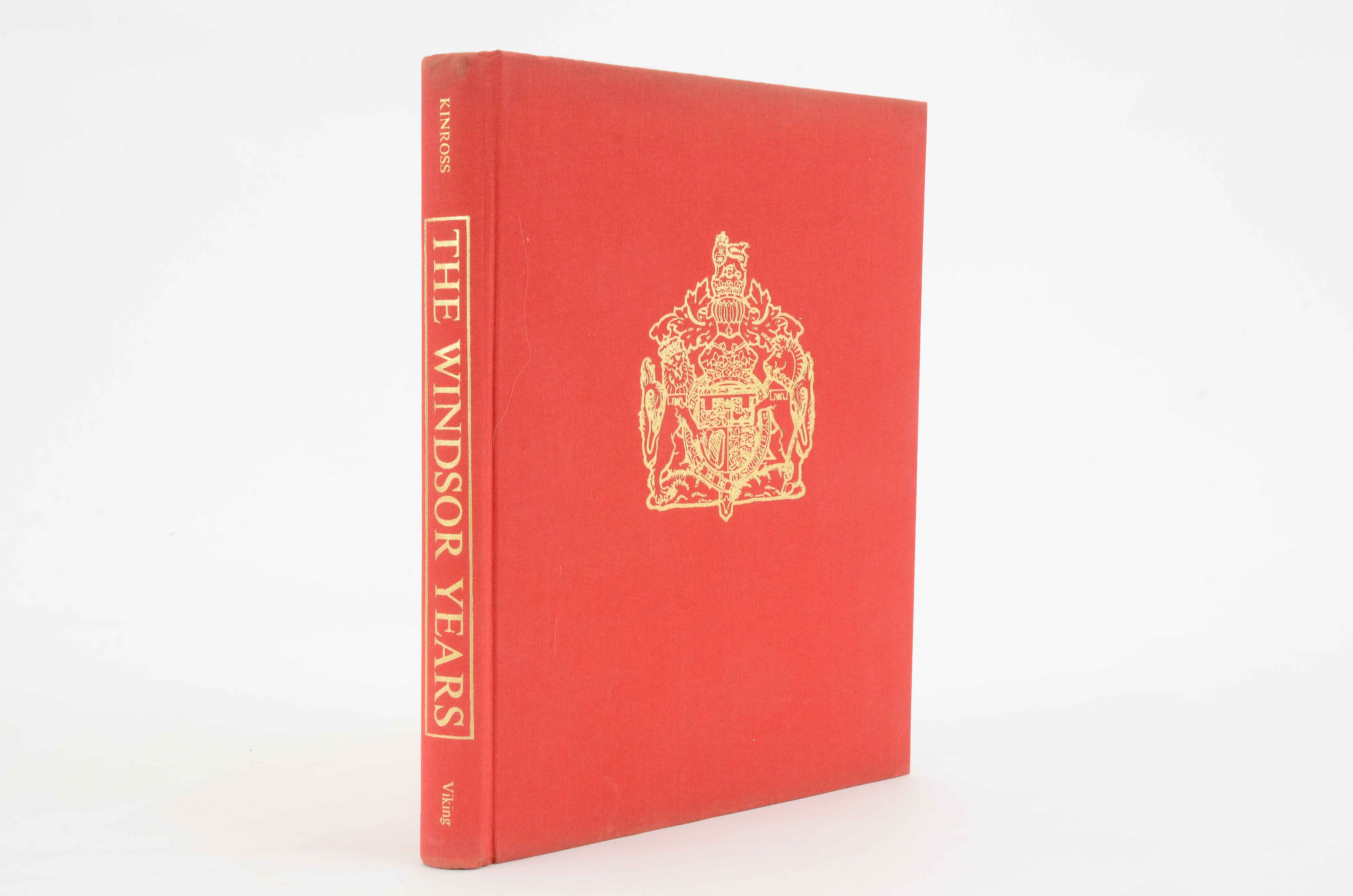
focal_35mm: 48
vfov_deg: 28.0
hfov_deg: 41.2
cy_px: 448
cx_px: 676
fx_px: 1800
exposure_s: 1/80
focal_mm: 32
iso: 400
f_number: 13
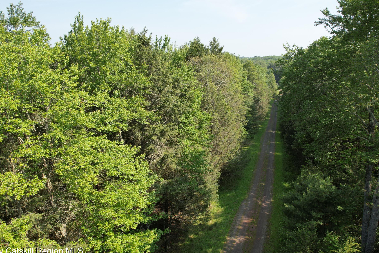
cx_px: 180
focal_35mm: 27
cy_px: 110
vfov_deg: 47.8
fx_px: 284
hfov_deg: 67.3
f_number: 2.8
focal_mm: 8.38
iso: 100
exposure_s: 1/800
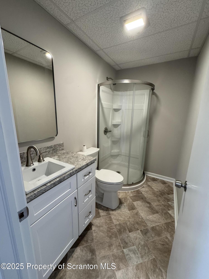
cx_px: 104
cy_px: 140
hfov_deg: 85.7
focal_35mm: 14
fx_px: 113
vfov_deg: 102.1
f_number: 2.2
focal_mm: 2.22
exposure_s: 1/120
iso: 320
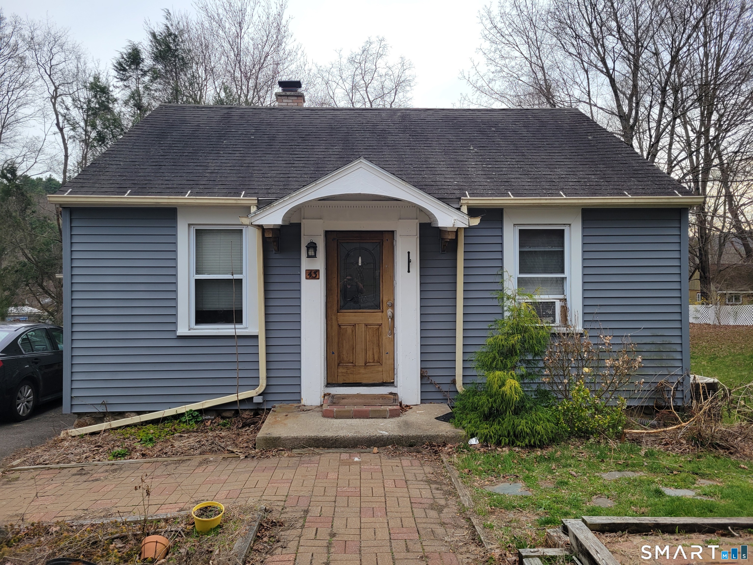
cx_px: 376
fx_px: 566
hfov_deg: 67.3
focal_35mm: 26
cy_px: 282
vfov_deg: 53.1
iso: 40
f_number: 1.8
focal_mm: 5.4
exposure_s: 1/748
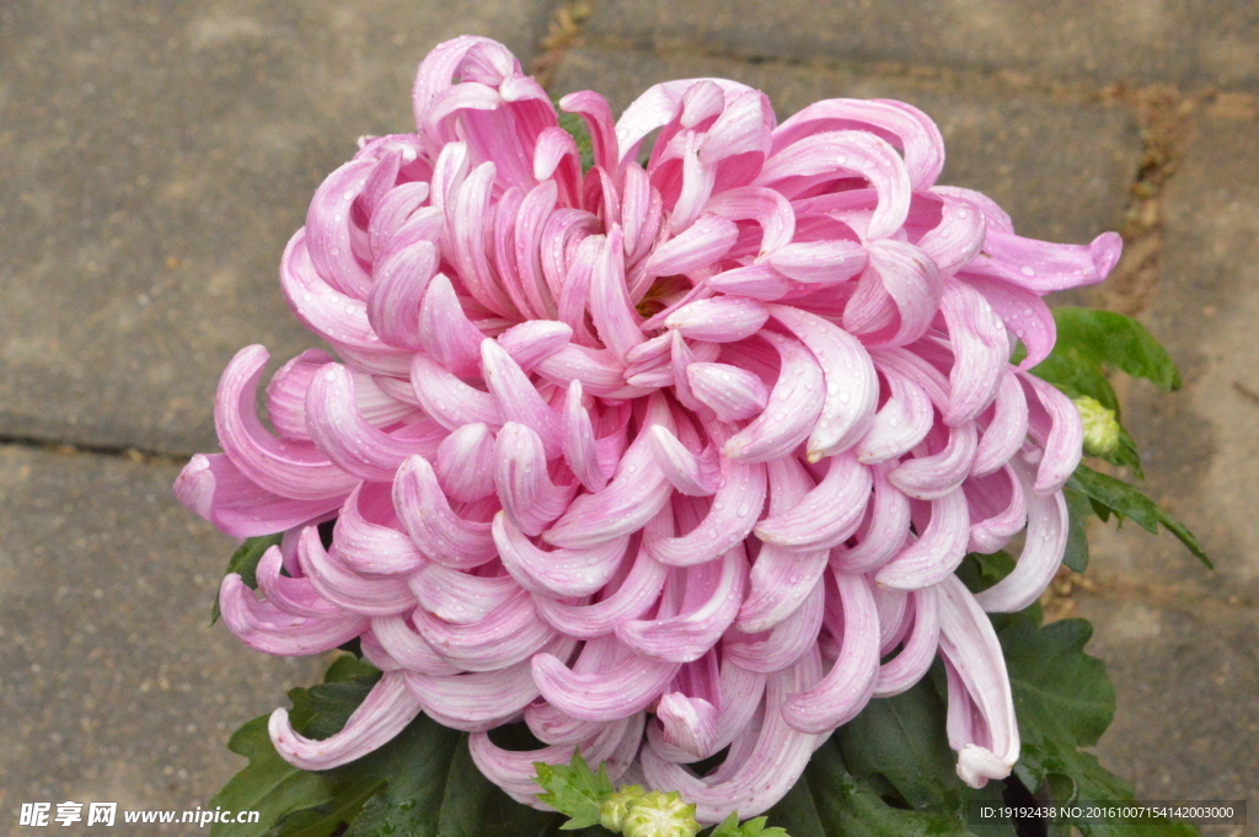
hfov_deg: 15.2
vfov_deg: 10.1
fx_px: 4717
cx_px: 630
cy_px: 418
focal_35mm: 135
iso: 6400
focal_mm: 90
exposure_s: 1/250
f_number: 20
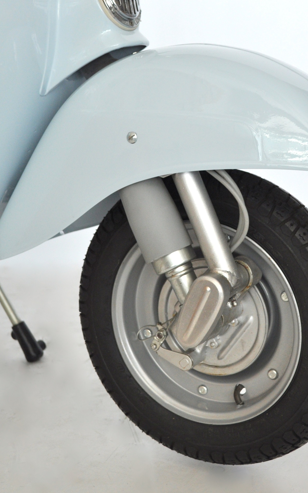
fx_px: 940
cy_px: 164
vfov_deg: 29.2
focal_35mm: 70
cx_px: 190
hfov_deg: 18.6
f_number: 5
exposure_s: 1/60
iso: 500
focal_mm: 34
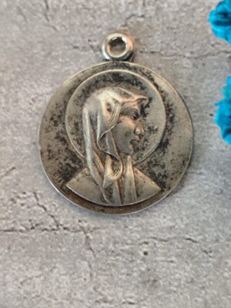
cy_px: 154
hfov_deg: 15.9
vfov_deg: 21.1
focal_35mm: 93
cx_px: 116
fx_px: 827
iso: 320
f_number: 1.65
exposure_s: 1/25
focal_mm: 6.19
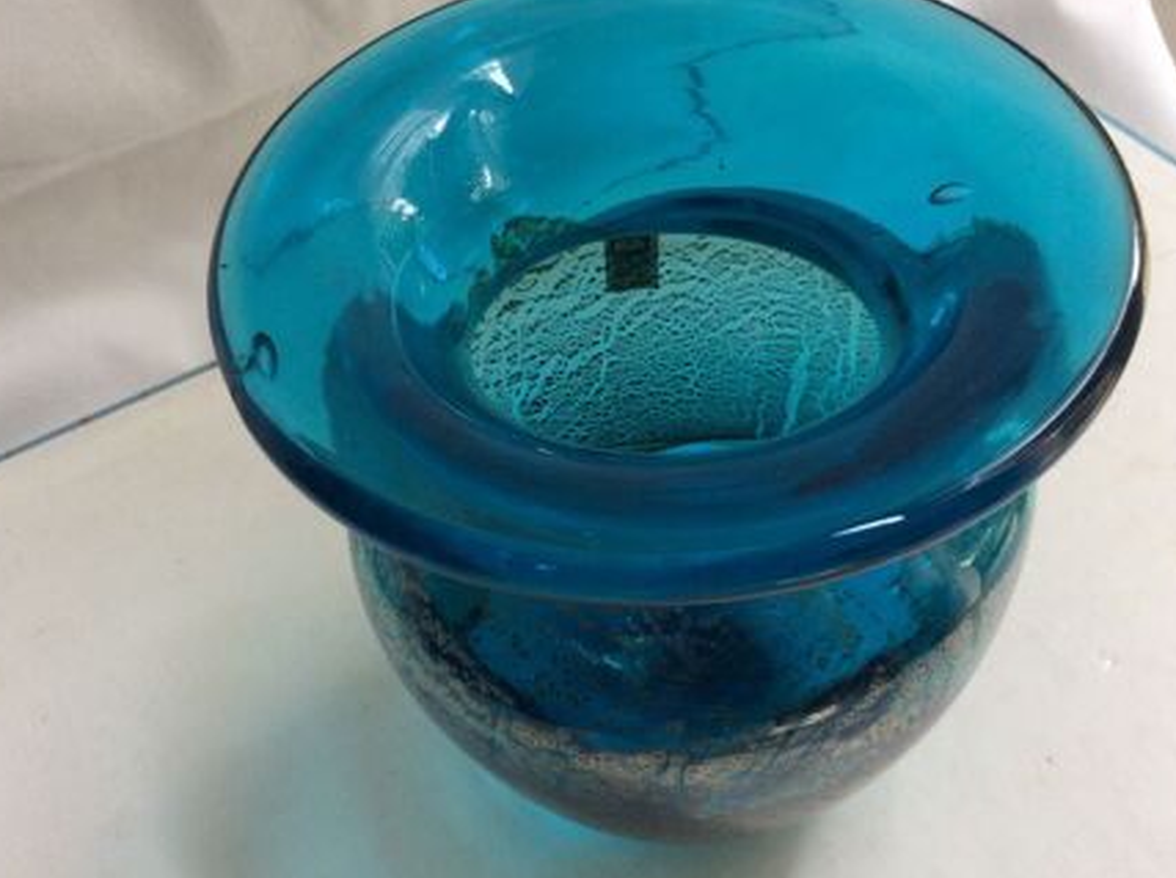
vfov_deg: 39.6
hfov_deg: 51.4
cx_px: 622
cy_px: 428
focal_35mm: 36
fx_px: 1221
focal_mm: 3.3
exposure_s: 1/50
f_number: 2.4
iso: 40
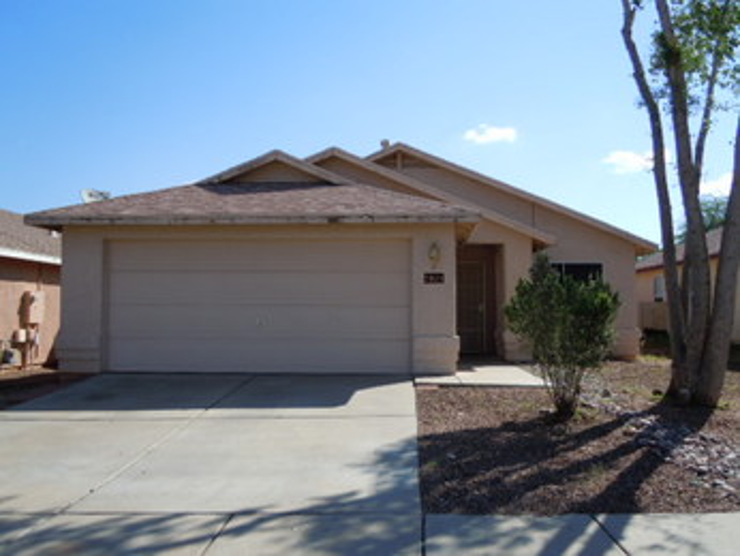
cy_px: 278
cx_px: 370
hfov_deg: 59.9
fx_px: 642
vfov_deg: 46.8
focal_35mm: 30
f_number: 3.5
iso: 100
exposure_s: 1/1000
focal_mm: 5.4
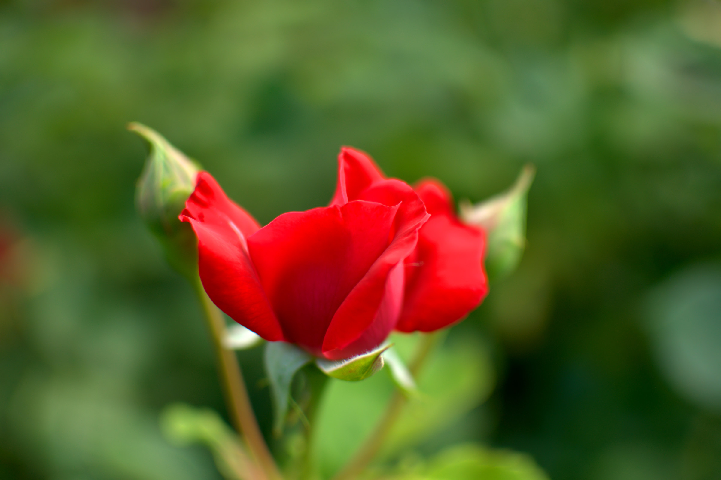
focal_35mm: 52
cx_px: 360
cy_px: 240
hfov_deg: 37.9
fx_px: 1051
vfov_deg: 25.7
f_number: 1.8
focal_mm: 35
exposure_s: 1/1000
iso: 200
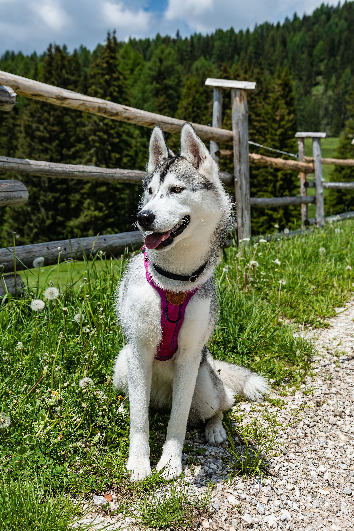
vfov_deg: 42.7
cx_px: 177
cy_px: 266
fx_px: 678
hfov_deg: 29.2
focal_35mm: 46
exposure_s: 1/800
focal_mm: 31
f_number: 5
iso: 100
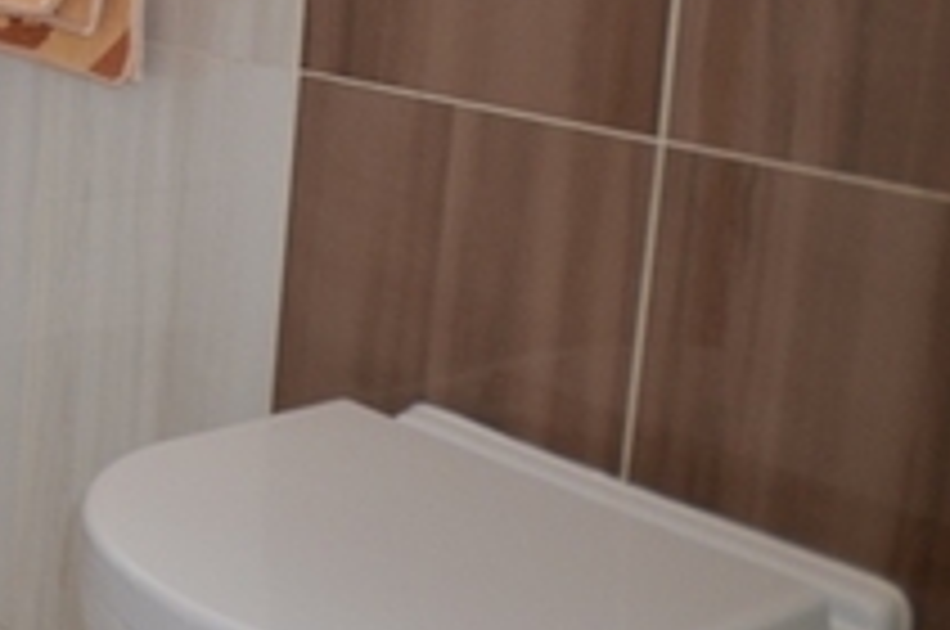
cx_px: -651
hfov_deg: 23.4
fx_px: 1494
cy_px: -63
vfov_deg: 22.5
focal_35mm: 57
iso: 400
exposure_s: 1/60
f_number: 4.2
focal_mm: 11
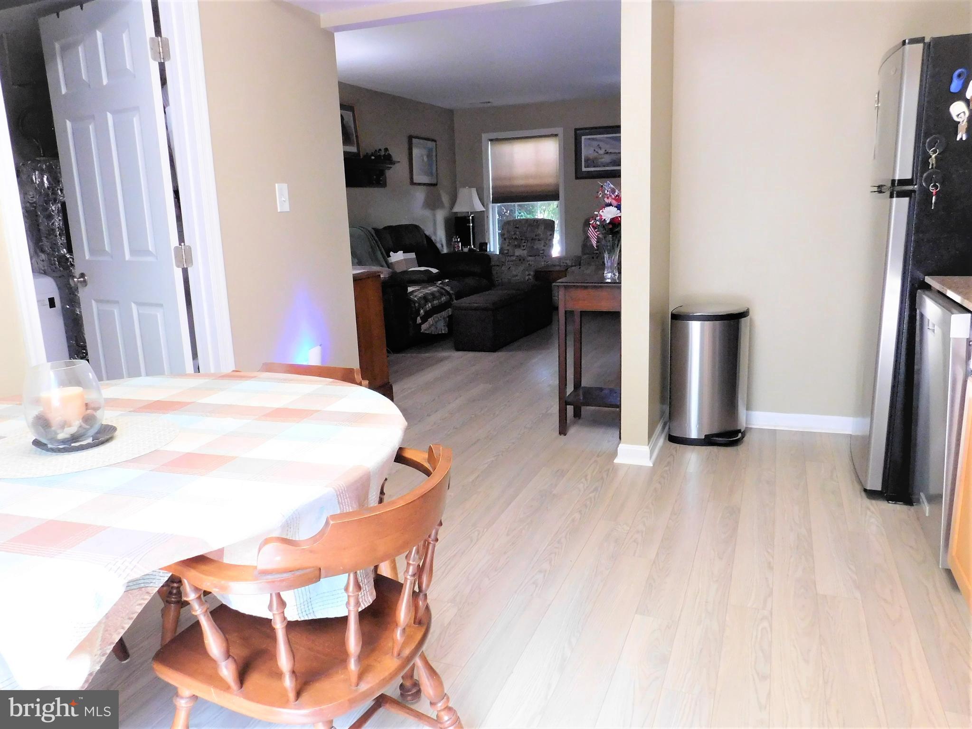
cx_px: 486
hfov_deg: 73.9
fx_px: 646
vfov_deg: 58.9
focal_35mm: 23
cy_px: 364
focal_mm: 4
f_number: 3
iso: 400
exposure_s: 1/30
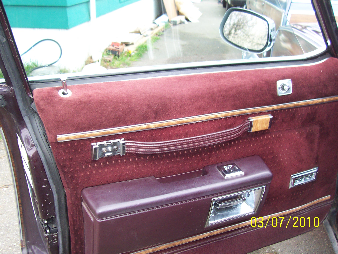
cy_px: 127
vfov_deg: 38.7
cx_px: 169
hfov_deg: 50.1
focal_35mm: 37
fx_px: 361
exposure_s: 1/60
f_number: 2.8
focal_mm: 5.6
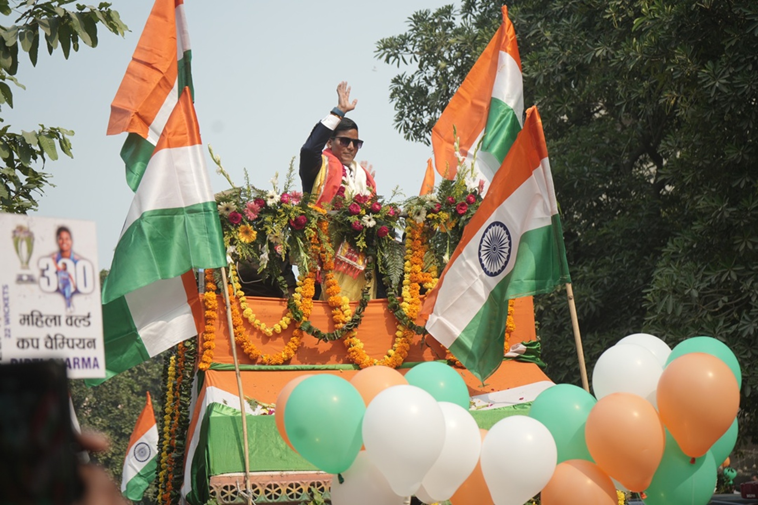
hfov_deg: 36.3
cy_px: 252
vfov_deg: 24.6
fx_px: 1157
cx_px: 379
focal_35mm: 55
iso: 160
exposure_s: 1/160
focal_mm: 55
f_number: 5
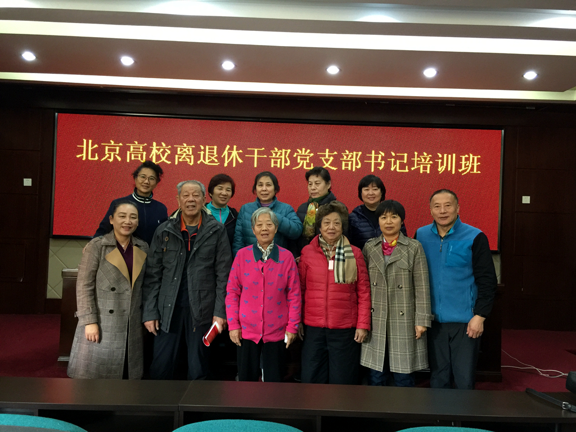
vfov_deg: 48.2
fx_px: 483
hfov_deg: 61.7
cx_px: 288
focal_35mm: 29
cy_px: 216
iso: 125
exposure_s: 1/17
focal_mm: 4.15
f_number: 2.2
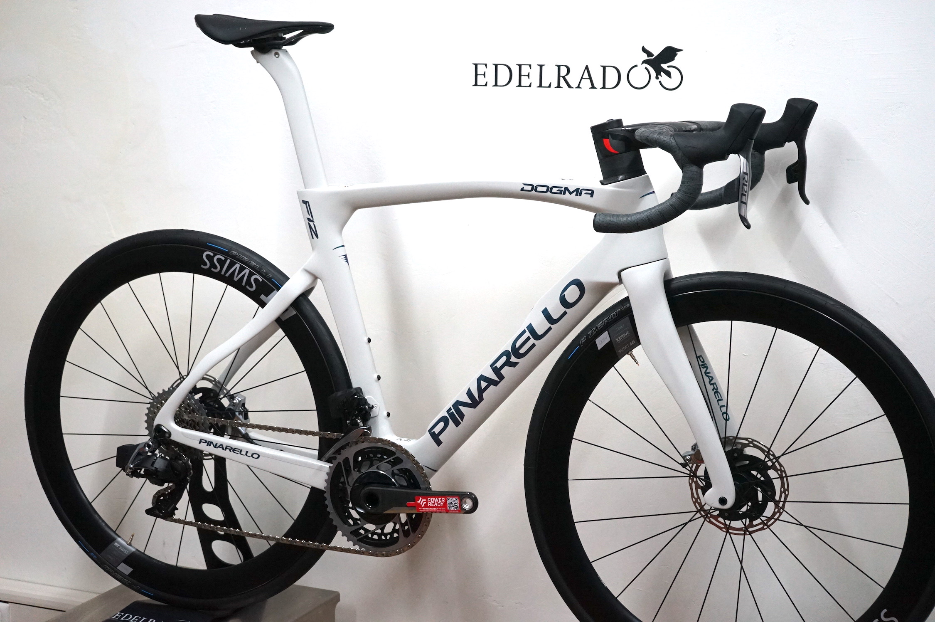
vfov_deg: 21.2
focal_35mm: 64
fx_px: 1661
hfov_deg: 31.4
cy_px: 311
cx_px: 468
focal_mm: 64
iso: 3200
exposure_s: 1/160
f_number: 5.6
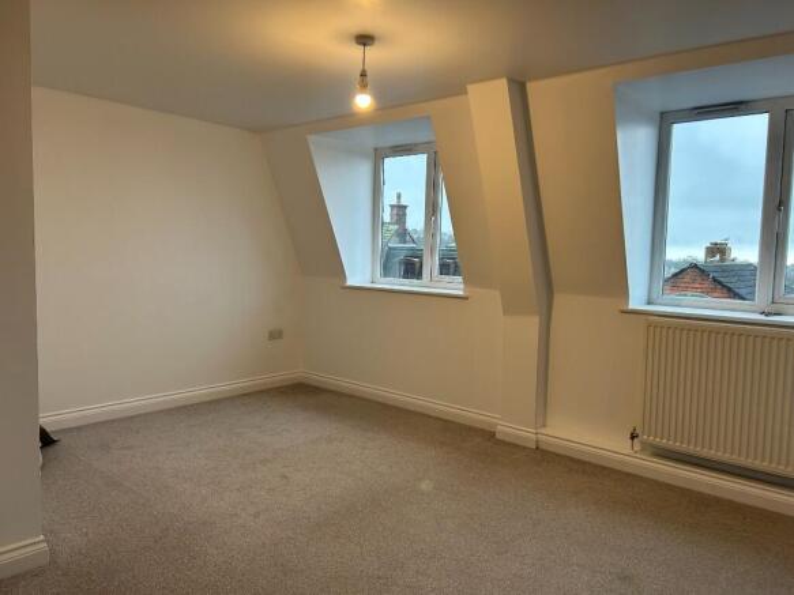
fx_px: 596
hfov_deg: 67.3
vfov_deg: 53.0
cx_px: 397
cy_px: 298
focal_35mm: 26
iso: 80
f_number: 1.5
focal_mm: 5.7
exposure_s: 1/121
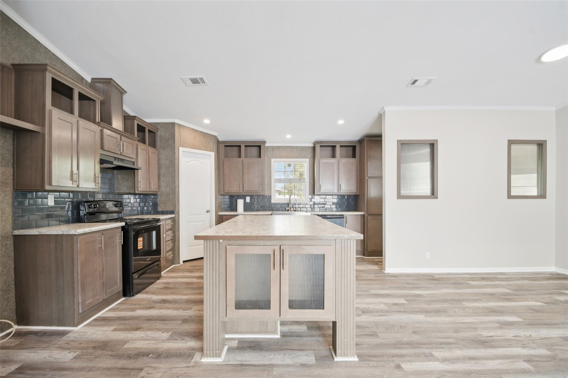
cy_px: 189
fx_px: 237
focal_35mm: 15
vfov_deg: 77.3
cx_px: 284
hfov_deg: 100.4
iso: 400
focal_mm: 10
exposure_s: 1/8
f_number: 8
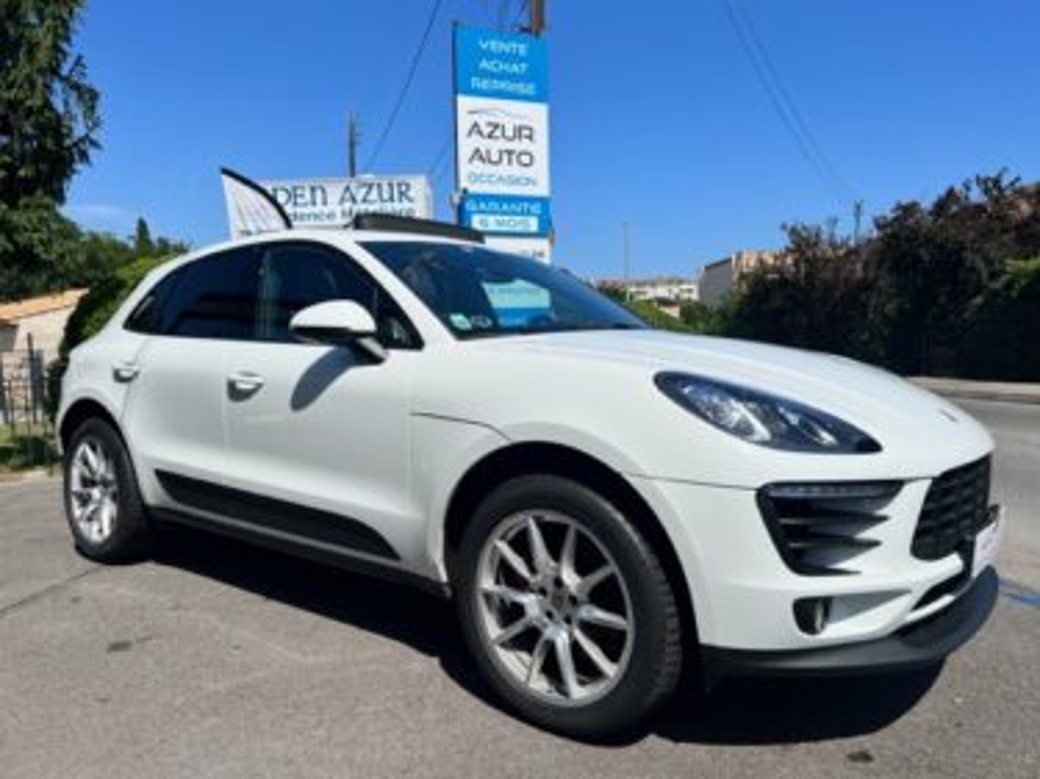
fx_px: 781
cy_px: 390
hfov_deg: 67.3
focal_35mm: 26
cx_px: 520
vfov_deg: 53.0
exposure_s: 1/8696
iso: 50
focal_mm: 5.7
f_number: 1.5
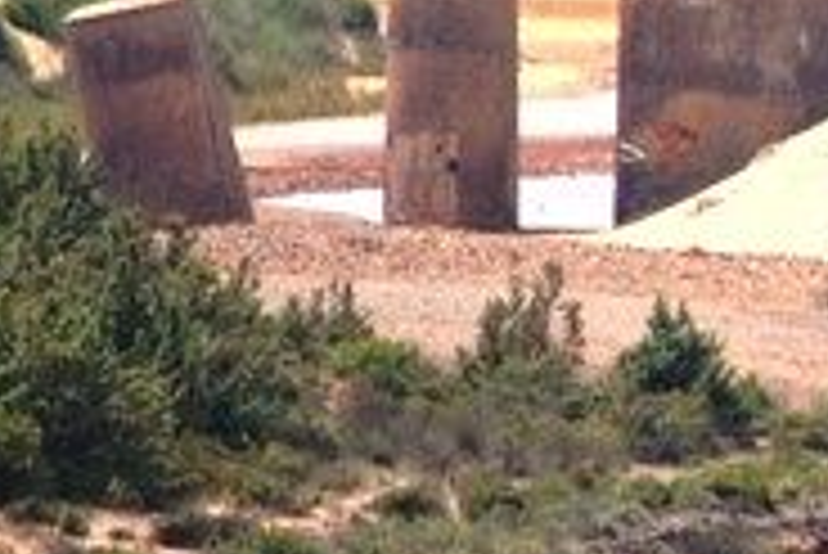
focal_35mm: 1836
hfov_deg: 1.1
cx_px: 1084
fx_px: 42260
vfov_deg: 0.8
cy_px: 383
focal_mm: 300
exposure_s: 1/1600
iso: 400
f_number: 5.6
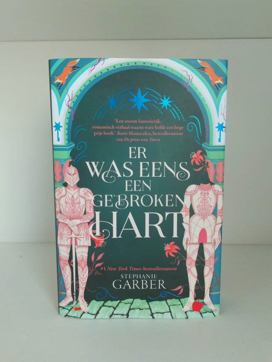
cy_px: 181
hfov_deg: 56.8
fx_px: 251
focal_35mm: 24
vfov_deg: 71.6
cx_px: 136
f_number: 1.8
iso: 160
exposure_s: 1/50
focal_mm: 5.23
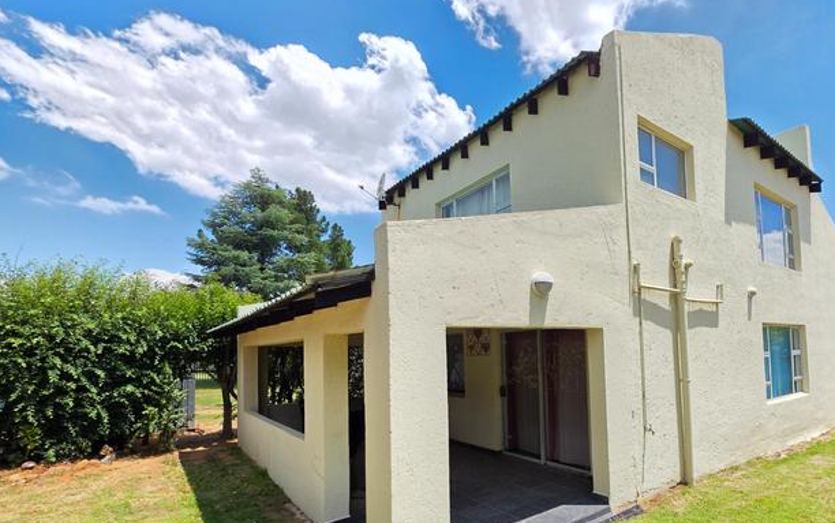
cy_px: 328
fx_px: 410
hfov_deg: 89.2
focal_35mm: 18
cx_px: 523
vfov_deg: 64.1
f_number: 1.9
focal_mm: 2.2
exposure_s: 1/871
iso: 40
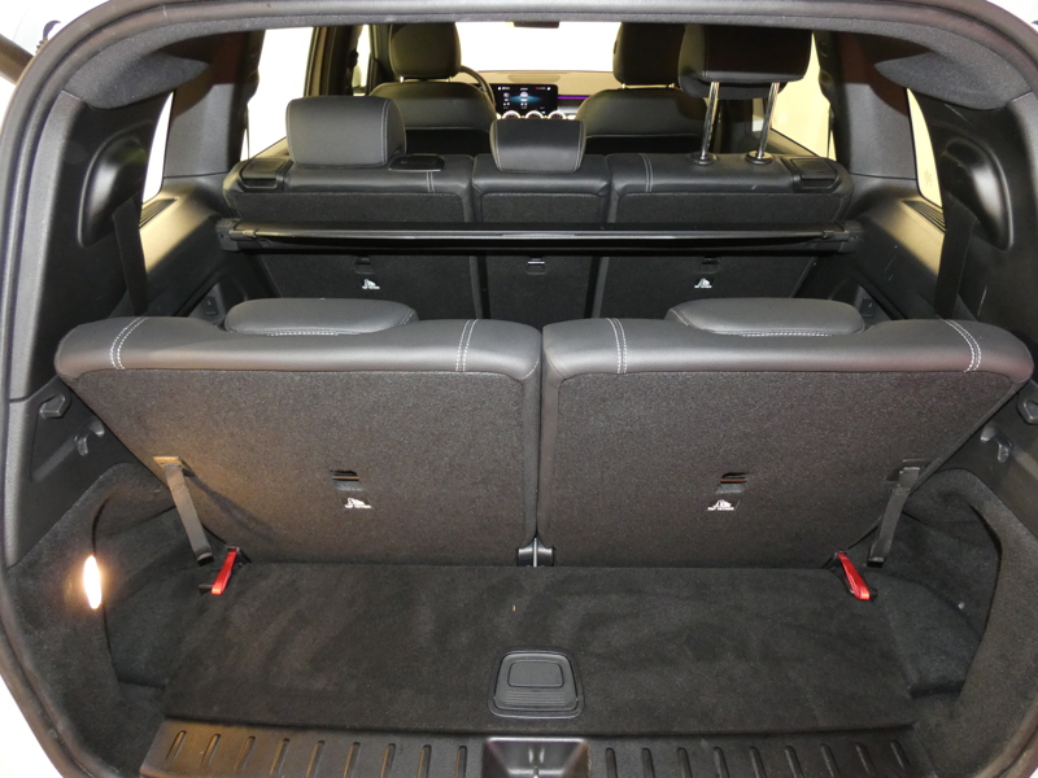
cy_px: 389
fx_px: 600
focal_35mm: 20
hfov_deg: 81.7
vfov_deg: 66.0
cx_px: 519
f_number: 2.8
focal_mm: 3.6
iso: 500
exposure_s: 1/8
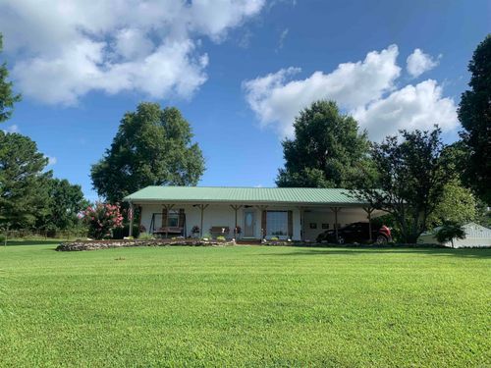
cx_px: 246
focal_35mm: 26
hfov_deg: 67.3
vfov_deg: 53.1
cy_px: 184
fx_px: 369
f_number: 1.8
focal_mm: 4.25
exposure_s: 1/2160
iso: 25
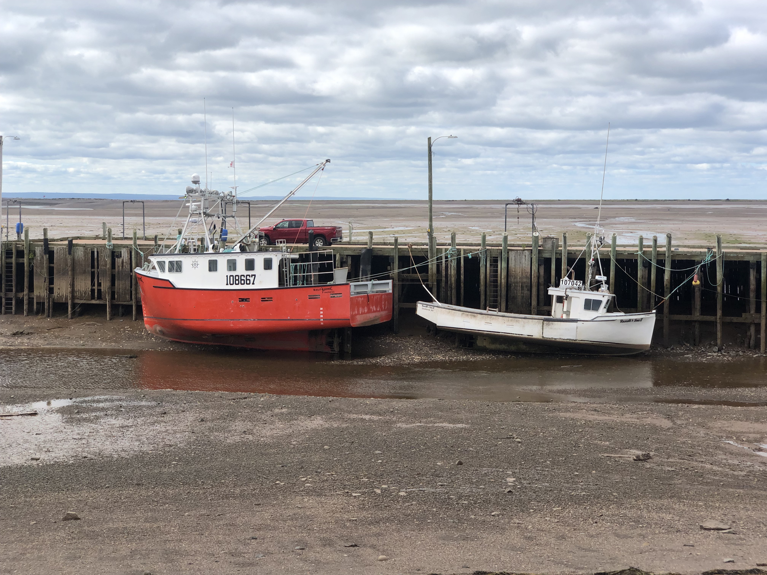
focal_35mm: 52
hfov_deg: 36.8
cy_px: 288
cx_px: 384
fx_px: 1152
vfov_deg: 28.0
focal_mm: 6
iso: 16
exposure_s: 1/857
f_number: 2.4
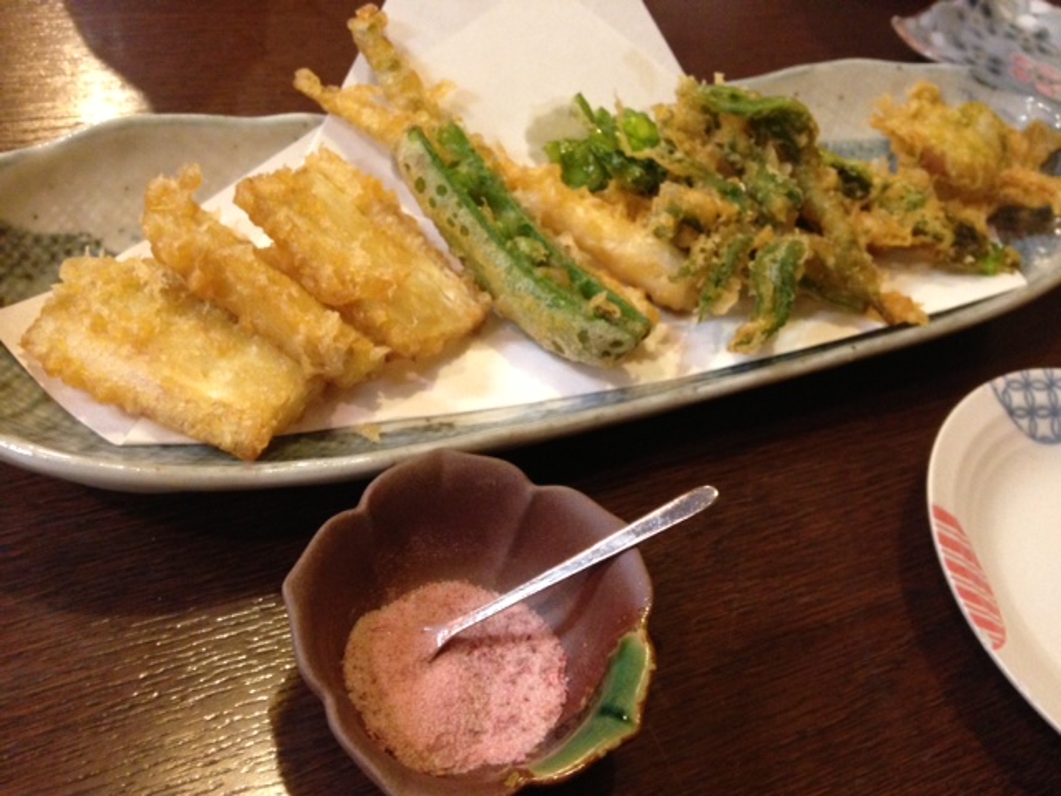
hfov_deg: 55.4
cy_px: 398
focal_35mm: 33
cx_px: 530
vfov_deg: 42.9
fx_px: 1011
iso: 400
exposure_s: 1/15
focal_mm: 4.13
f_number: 2.4
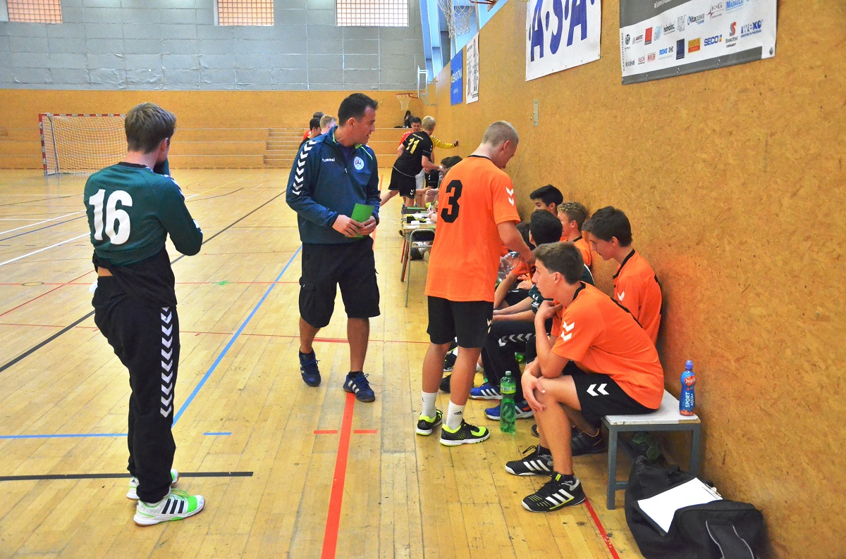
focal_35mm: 36
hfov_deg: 53.2
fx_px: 844
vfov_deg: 36.7
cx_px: 423
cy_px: 280
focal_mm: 24
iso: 6400
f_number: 3.8
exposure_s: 1/640
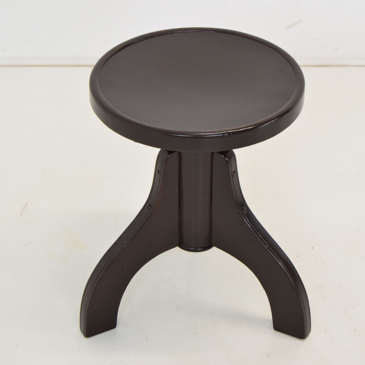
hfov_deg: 18.9
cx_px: 200
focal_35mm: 92
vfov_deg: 18.9
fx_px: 1098
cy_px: 182
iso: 1600
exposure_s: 1/160
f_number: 6.3
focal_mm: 48
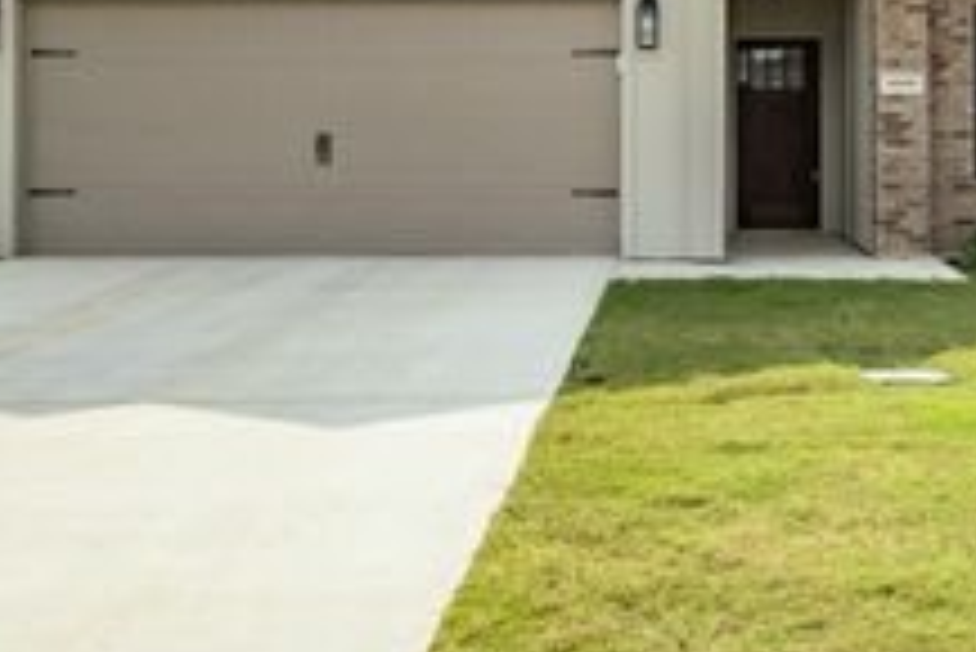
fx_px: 1248
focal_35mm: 46
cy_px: 146
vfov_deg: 28.8
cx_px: 688
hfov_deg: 41.9
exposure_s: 1/8000
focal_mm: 20
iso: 800
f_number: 8
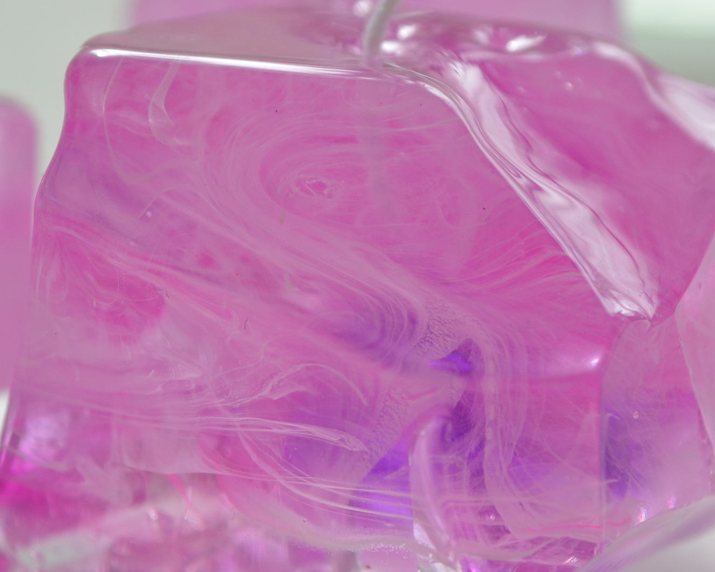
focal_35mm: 152
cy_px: 276
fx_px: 3217
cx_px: 310
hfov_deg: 12.7
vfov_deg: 10.2
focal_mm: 48
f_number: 7.1
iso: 400
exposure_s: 1/60
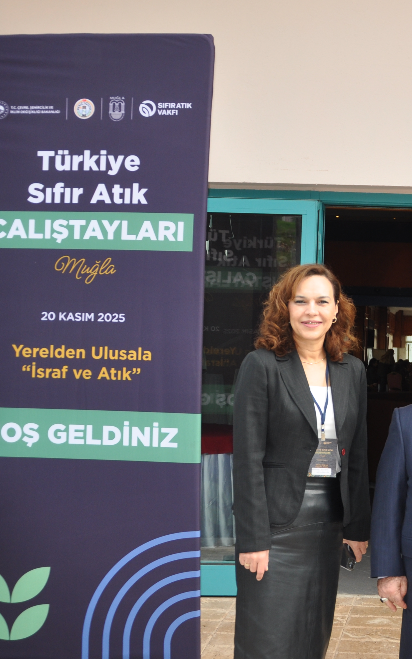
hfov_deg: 21.0
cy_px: 322
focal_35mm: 58
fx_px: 1040
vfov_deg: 35.1
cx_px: 488
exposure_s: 1/200
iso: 200
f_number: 3.8
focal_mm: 21
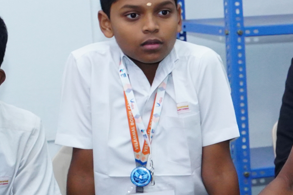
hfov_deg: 8.7
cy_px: 181
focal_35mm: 229
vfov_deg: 6.0
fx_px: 1864
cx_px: 476
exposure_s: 1/160
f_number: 8
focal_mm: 70
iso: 6400
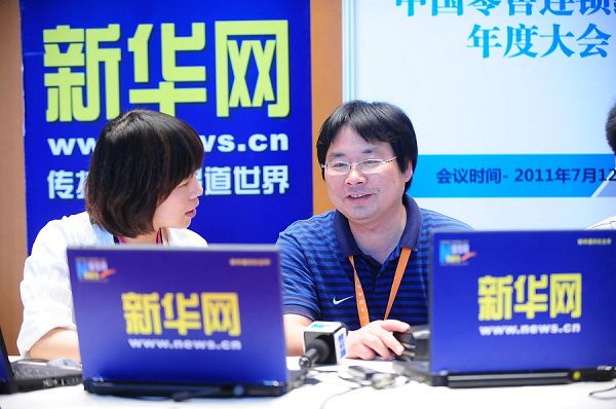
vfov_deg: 15.8
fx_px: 1469
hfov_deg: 23.7
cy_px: 204
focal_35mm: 86
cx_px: 308
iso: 2500
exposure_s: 1/80
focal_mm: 86
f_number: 2.8
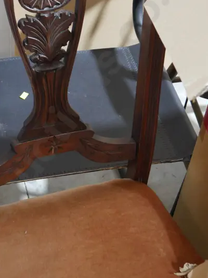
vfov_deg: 26.6
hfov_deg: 19.9
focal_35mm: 73
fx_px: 585
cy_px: 166
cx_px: 31
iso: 2000
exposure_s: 1/60
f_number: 4.1
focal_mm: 19
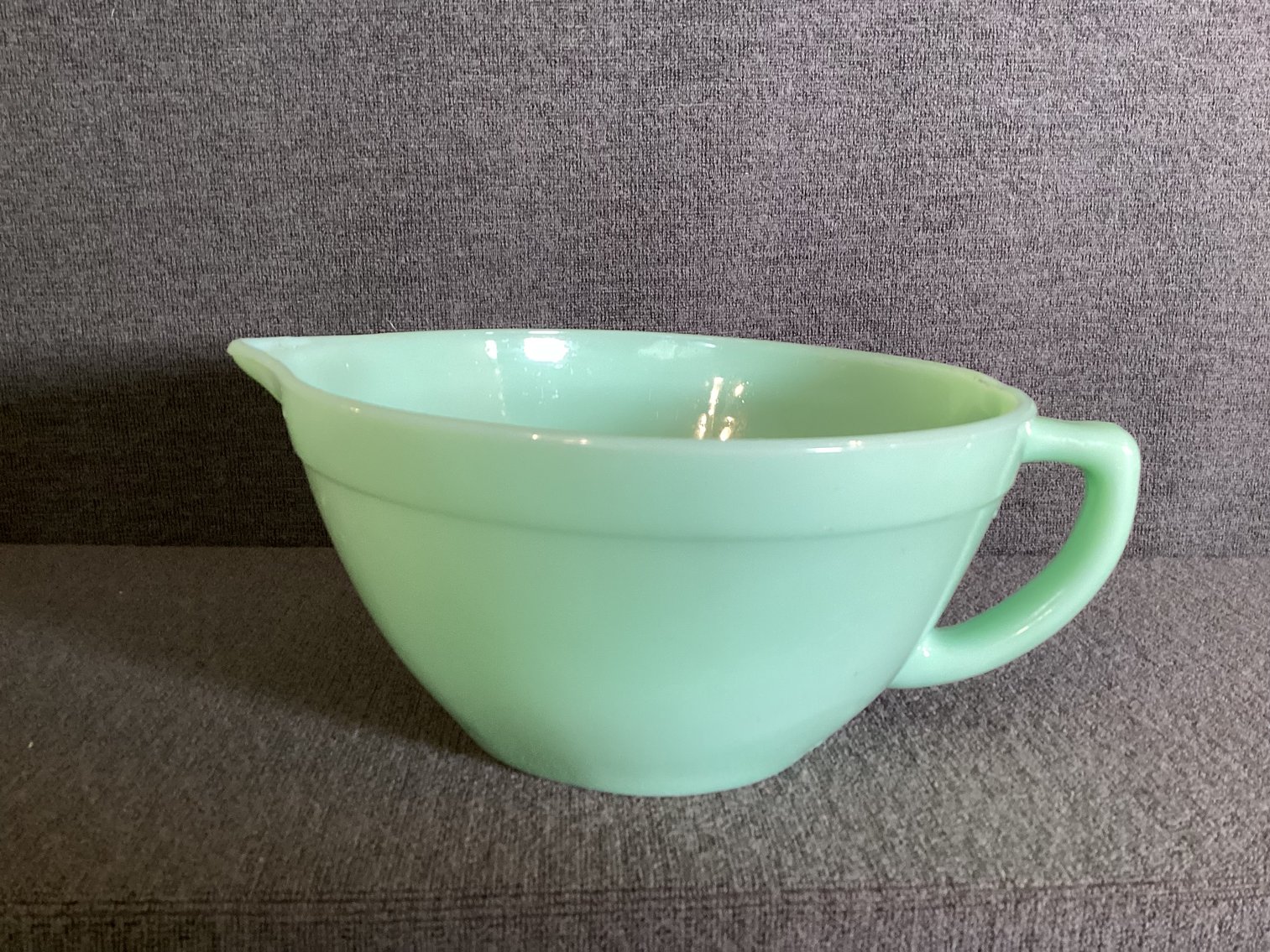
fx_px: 1137
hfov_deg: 58.3
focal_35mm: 31
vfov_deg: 45.4
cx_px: 635
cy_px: 476
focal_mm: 3.3
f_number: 2.4
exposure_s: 1/60
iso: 200
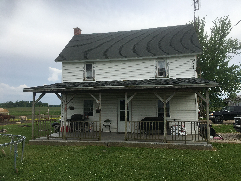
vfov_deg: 48.2
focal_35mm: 29
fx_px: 202
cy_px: 90
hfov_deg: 61.7
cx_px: 120
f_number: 2.2
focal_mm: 4.15
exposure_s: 1/1040
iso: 25
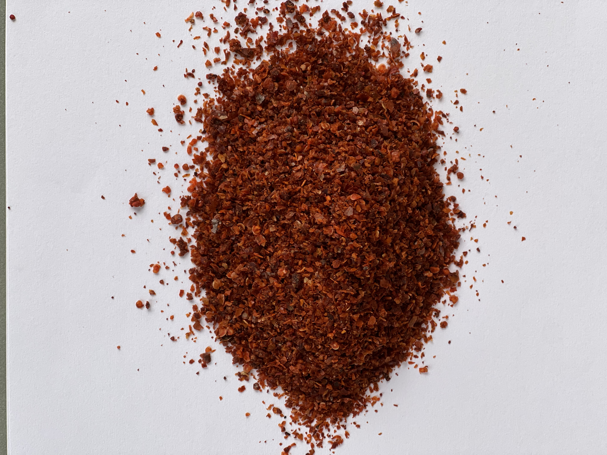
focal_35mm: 77
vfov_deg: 19.1
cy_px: 228
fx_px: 1350
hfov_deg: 25.3
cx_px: 304
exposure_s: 1/121
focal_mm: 9
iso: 64
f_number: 2.8
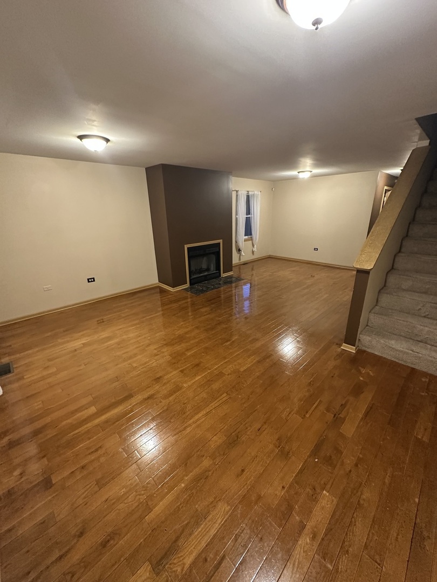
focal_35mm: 14
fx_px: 236
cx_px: 218
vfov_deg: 102.1
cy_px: 291
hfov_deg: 85.7
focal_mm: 2.22
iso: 400
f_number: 2.2
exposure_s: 1/60
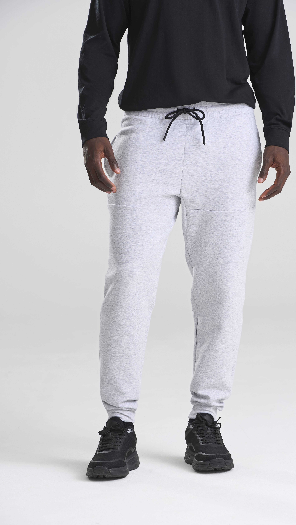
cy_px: 262
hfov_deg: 8.0
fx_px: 2121
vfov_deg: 14.1
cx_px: 173
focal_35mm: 152
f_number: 9
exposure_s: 1/160
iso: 160
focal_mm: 145
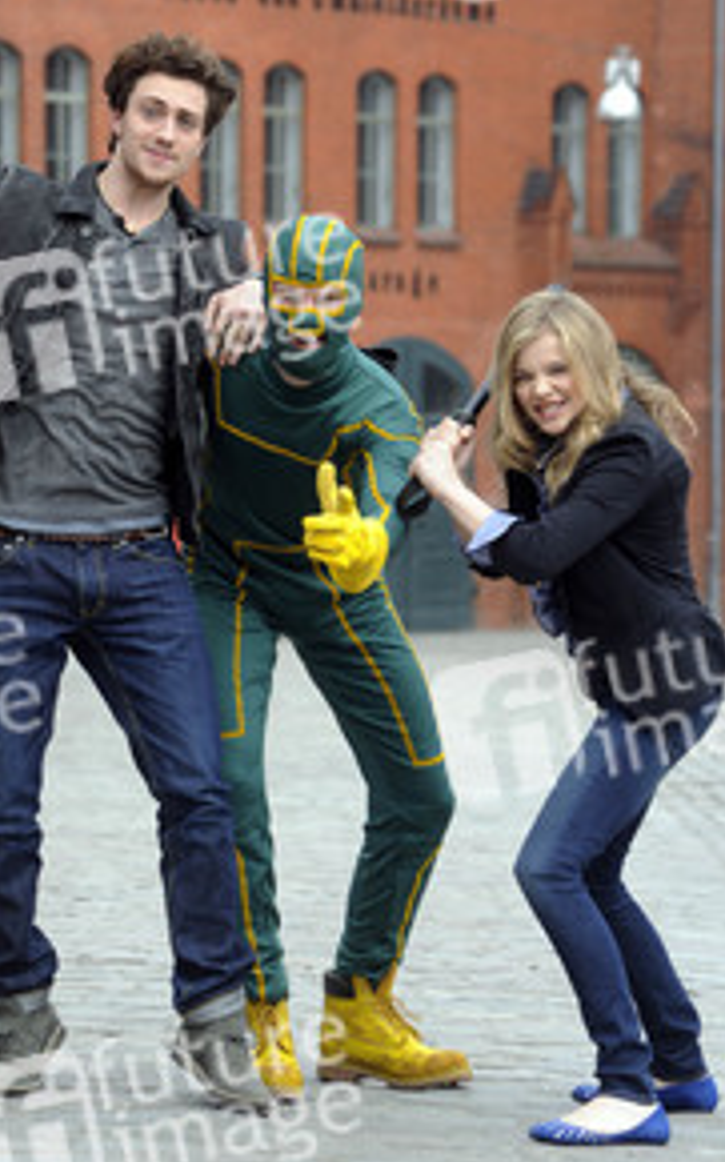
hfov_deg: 6.4
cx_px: 272
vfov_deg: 10.3
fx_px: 6456
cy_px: 509
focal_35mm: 204
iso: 320
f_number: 8
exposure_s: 1/250
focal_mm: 145
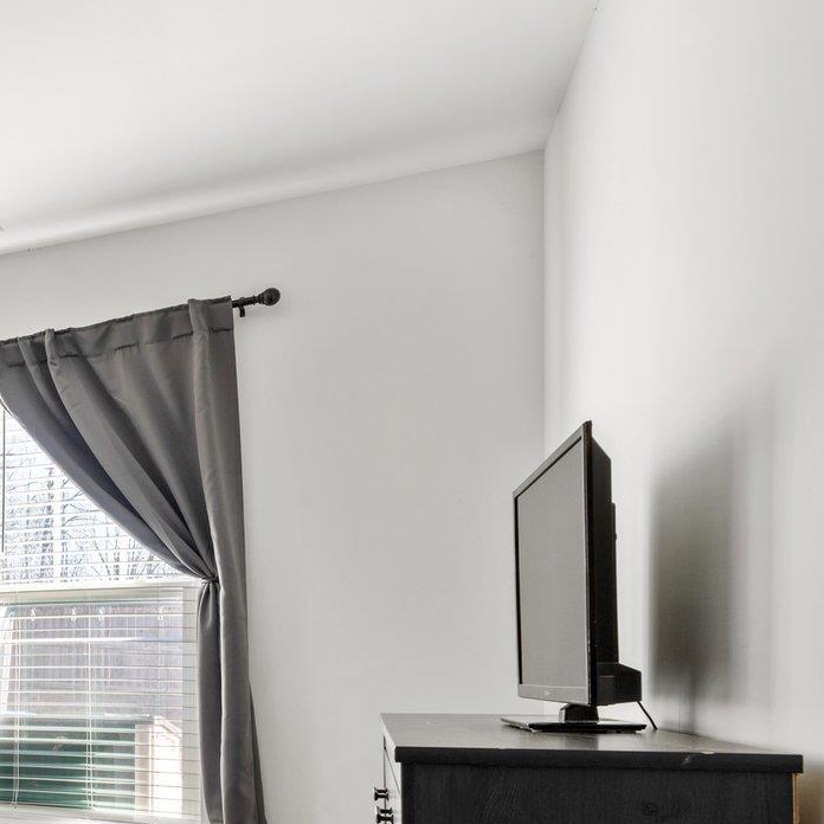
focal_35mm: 40
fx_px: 1077
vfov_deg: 39.9
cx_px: -285
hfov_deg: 31.0
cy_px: 678
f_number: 8
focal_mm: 16
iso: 200
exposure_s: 1/4
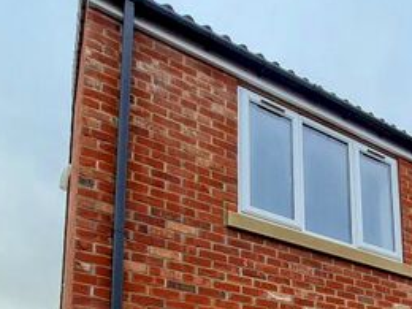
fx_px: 417
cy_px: 406
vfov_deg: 31.1
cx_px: 334
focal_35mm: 35
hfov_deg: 49.3
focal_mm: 1.74
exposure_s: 1/315
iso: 50
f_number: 2.2
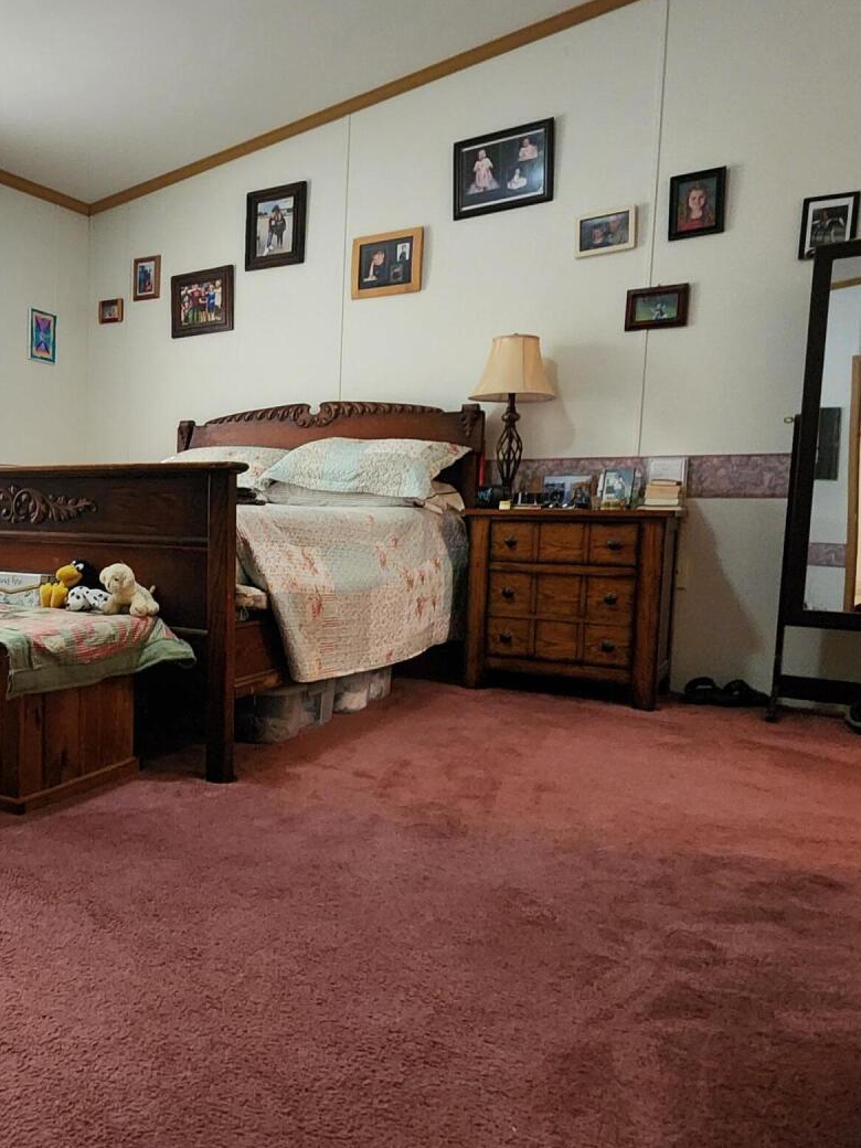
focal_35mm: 25
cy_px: 585
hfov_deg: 50.3
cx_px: 128
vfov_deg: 69.4
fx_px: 829
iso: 500
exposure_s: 1/30
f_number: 2.2
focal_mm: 2.2
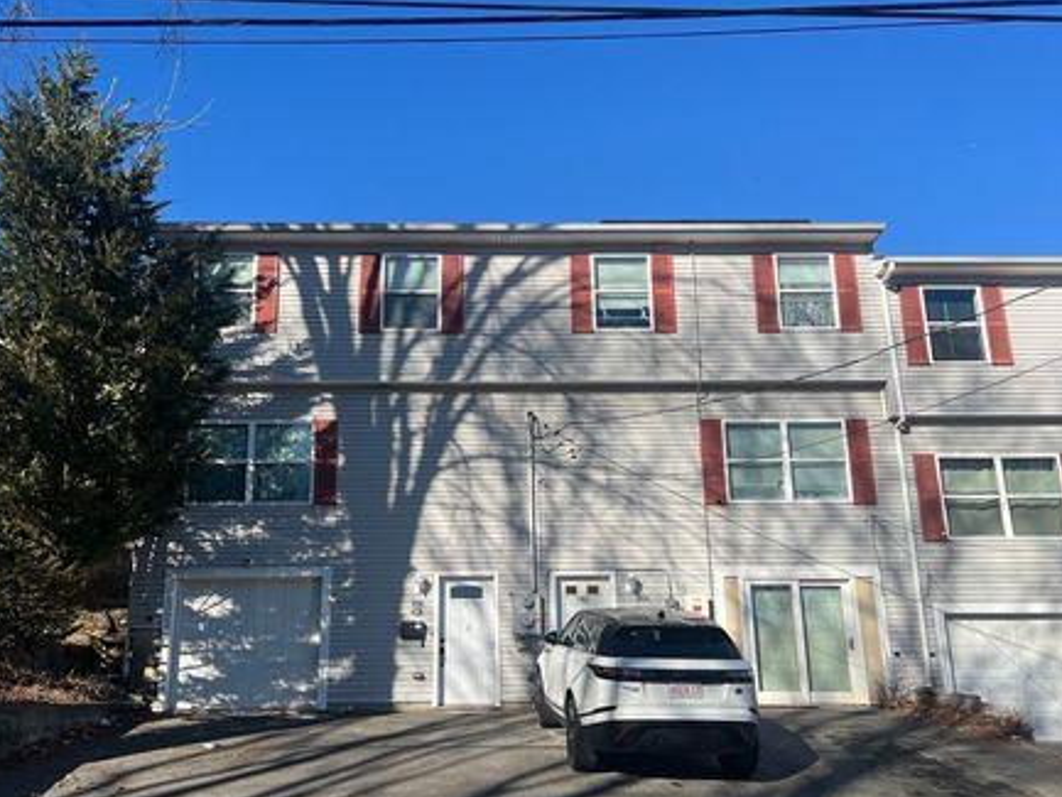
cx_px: 471
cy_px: 440
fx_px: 921
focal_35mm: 30
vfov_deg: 46.7
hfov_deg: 59.8
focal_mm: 5.7
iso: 50
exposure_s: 1/3704
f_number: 1.5
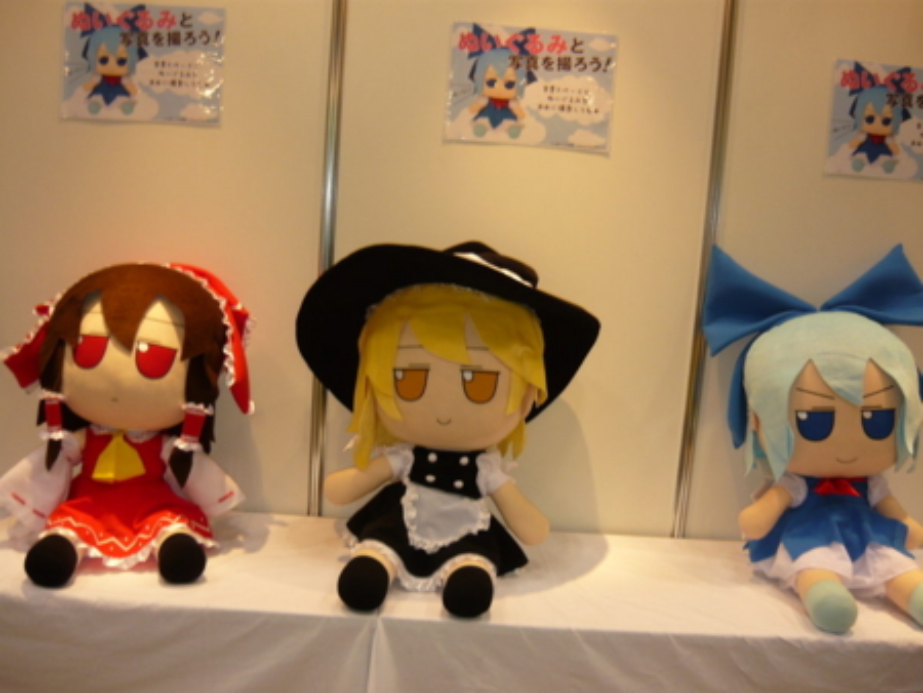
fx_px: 880
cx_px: 462
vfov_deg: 43.0
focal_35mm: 33
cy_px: 346
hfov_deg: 55.3
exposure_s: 1/30
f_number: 2.8
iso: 100
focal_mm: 5.5
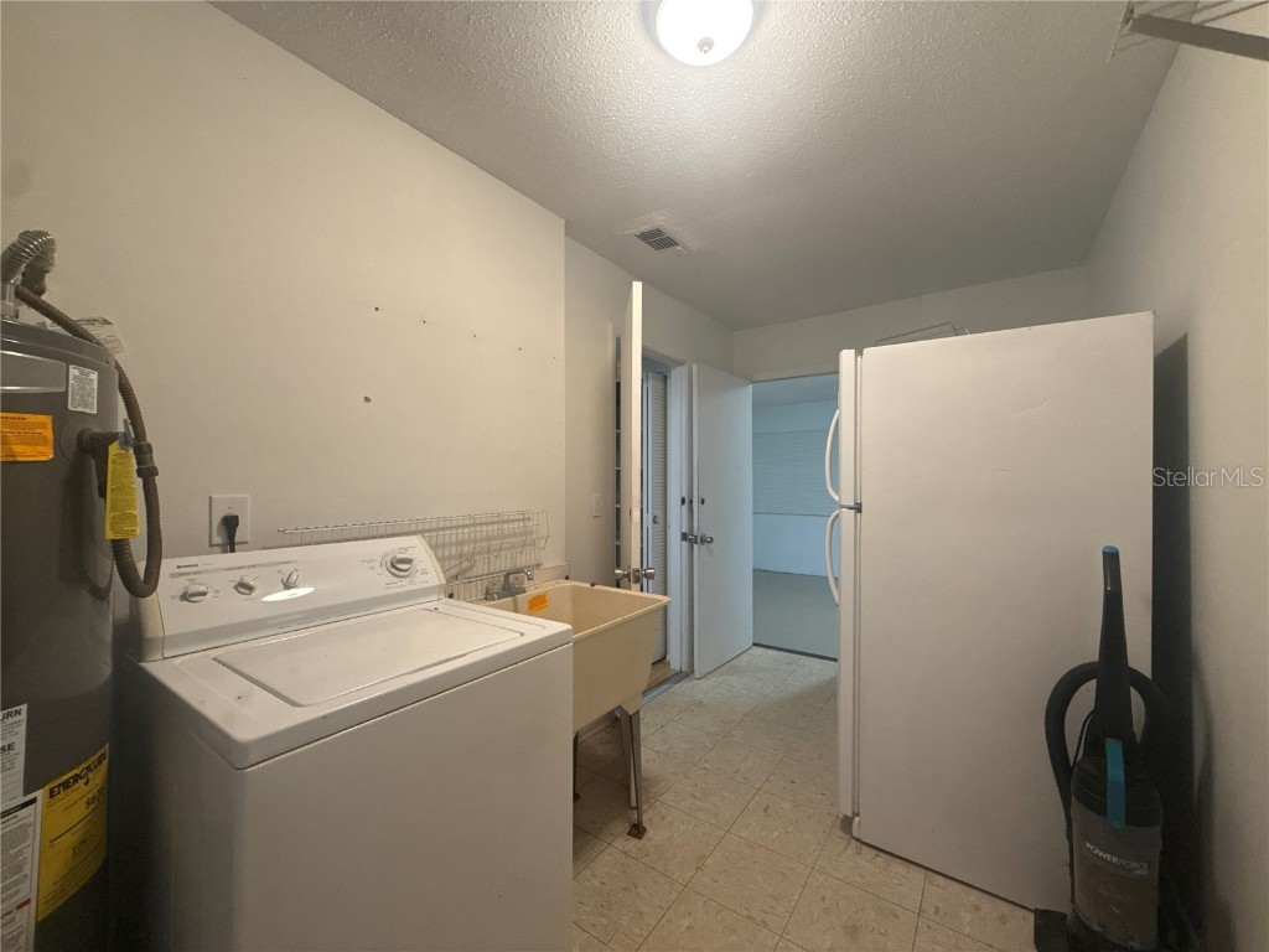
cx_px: 634
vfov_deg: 85.7
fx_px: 513
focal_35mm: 14
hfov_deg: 102.1
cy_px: 476
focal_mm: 2.22
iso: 200
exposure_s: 1/60
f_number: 2.2
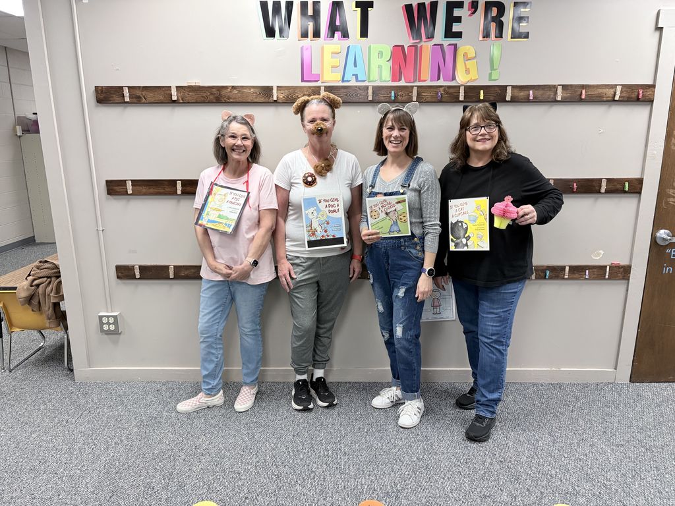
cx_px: 338
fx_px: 507
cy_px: 253
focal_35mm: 26
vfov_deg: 53.1
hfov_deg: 67.3
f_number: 1.6
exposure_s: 1/60
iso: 200
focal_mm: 5.96
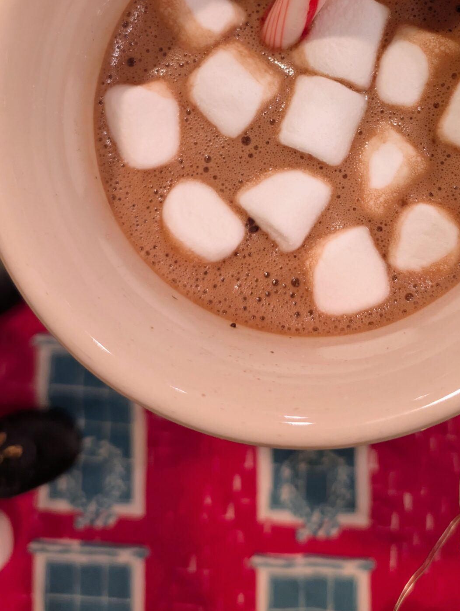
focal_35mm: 44
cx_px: 317
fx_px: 777
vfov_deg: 40.7
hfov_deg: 32.6
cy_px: 104
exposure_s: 1/120
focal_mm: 6.9
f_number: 1.68
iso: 257
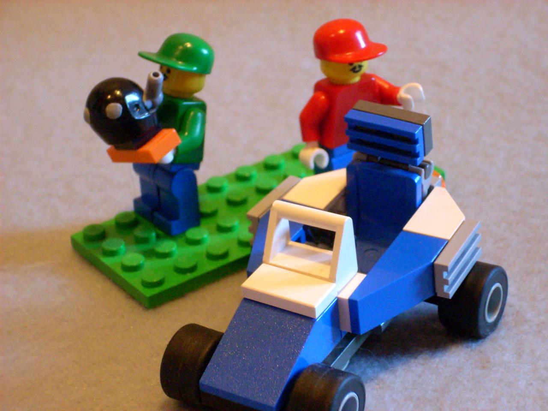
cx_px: 274
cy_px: 206
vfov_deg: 13.1
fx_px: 1789
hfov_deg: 17.4
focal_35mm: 113
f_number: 5.2
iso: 541
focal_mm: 18.6
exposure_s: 1/4
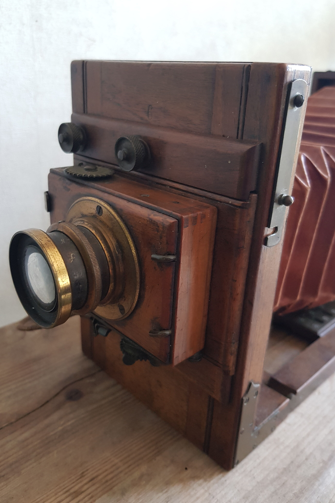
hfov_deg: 46.4
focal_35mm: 28
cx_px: 158
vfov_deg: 65.5
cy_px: 253
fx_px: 391
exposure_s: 1/40
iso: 160
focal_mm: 4.3
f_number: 1.7
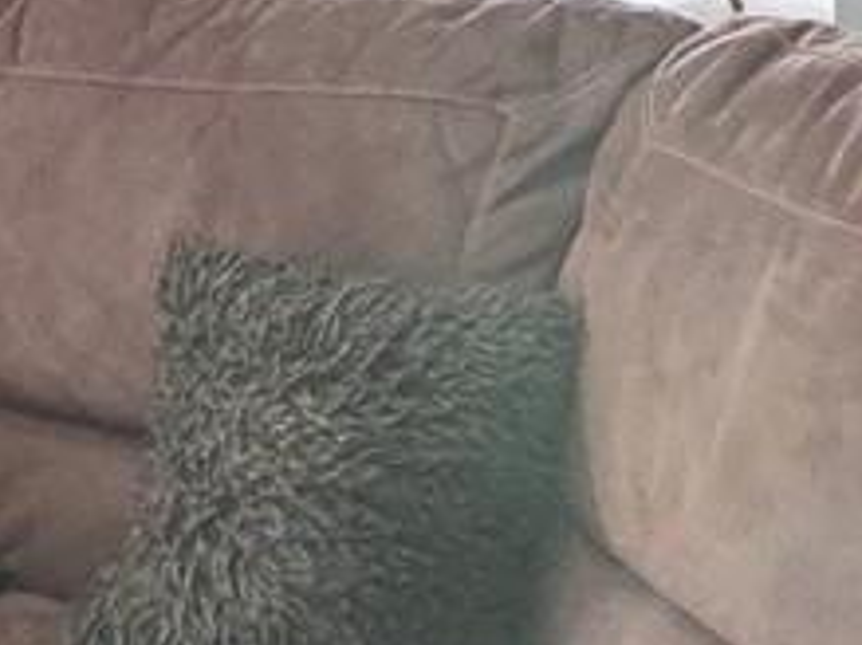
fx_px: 2364
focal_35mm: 95
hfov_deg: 20.5
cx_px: 244
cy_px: -535
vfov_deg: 13.8
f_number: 2.2
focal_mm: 2.2
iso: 320
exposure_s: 1/40
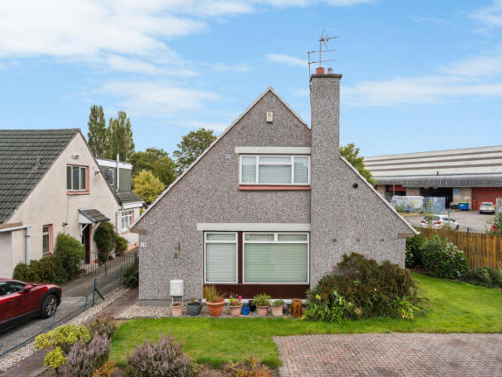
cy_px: 190
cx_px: 268
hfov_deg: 73.8
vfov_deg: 58.9
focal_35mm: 23
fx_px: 333
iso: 160
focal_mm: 21
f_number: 5.6
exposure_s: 1/500
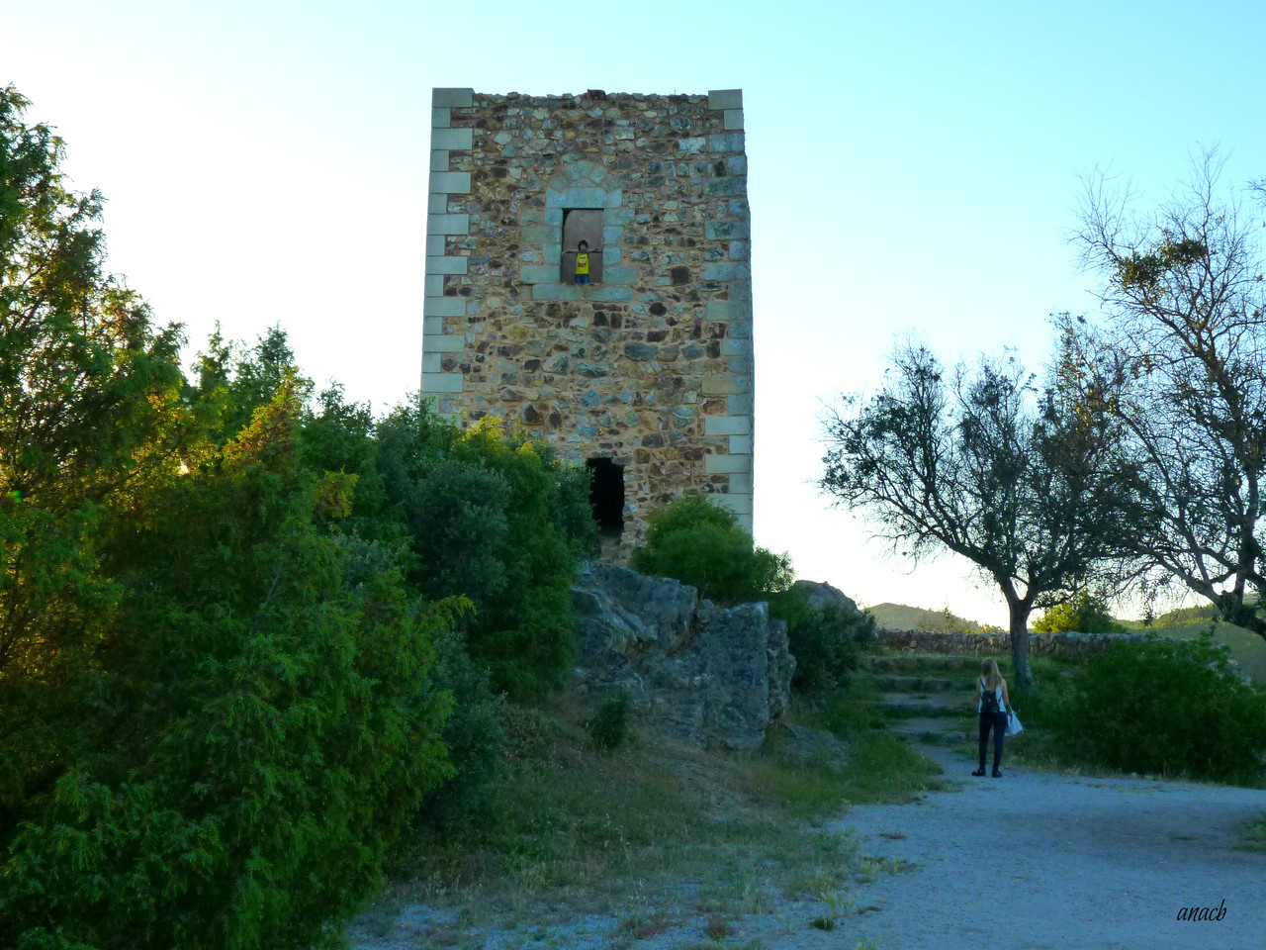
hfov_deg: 39.7
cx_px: 633
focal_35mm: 48
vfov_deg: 30.3
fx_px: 1755
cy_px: 475
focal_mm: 8.5
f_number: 4
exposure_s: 1/200
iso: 125
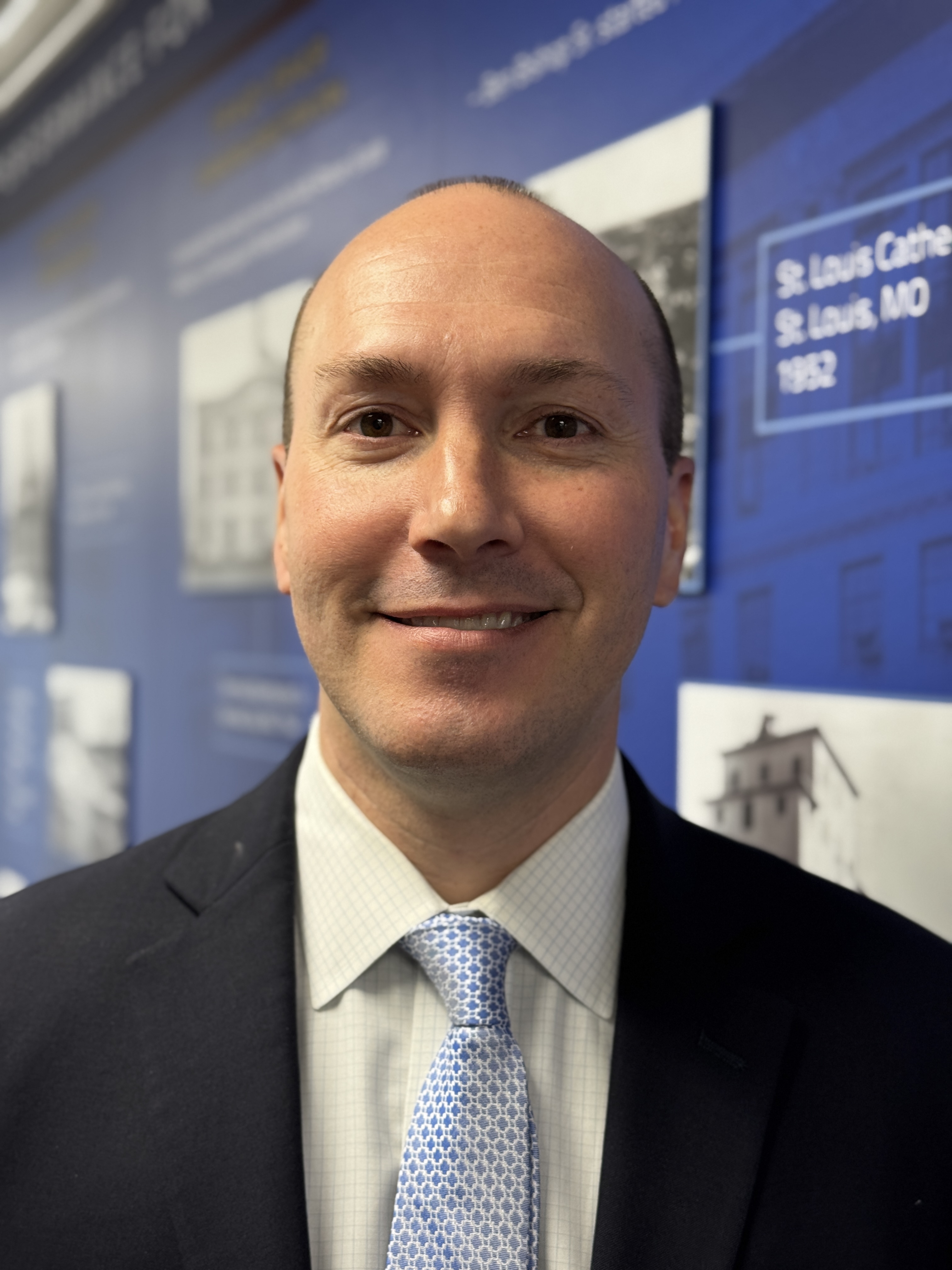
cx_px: 476
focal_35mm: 48
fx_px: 1760
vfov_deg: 39.7
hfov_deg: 30.3
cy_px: 635
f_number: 1.78
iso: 160
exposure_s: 1/60
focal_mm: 6.76
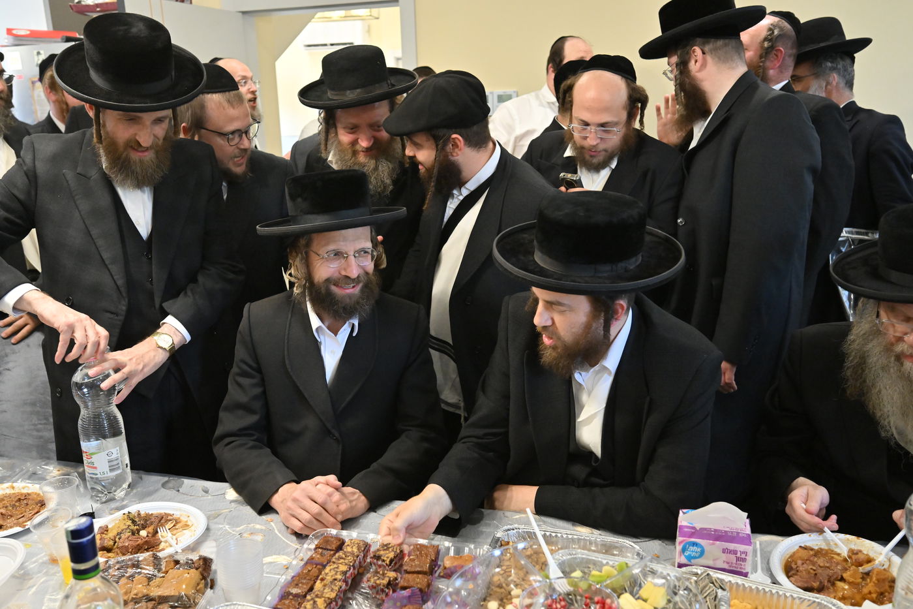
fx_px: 761
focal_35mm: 30
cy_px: 304
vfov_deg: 43.6
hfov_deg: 61.9
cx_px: 456
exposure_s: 1/200
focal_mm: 30
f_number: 4
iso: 3200
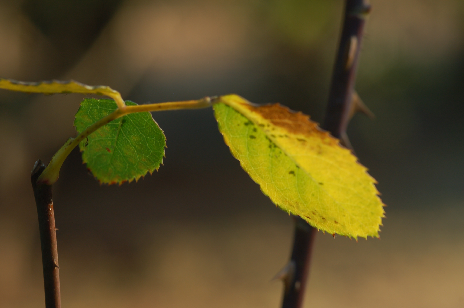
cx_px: 232
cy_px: 154
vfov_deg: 8.7
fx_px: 2027
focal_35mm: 158
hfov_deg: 13.1
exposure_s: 1/60
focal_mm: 105
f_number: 6.3
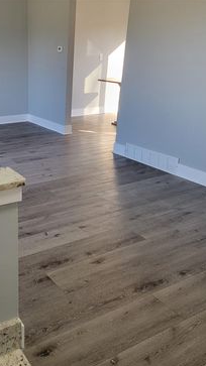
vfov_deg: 55.3
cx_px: 34
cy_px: 186
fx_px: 350
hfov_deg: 31.7
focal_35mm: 36
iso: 200
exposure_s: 1/120
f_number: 1.8
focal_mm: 6.7
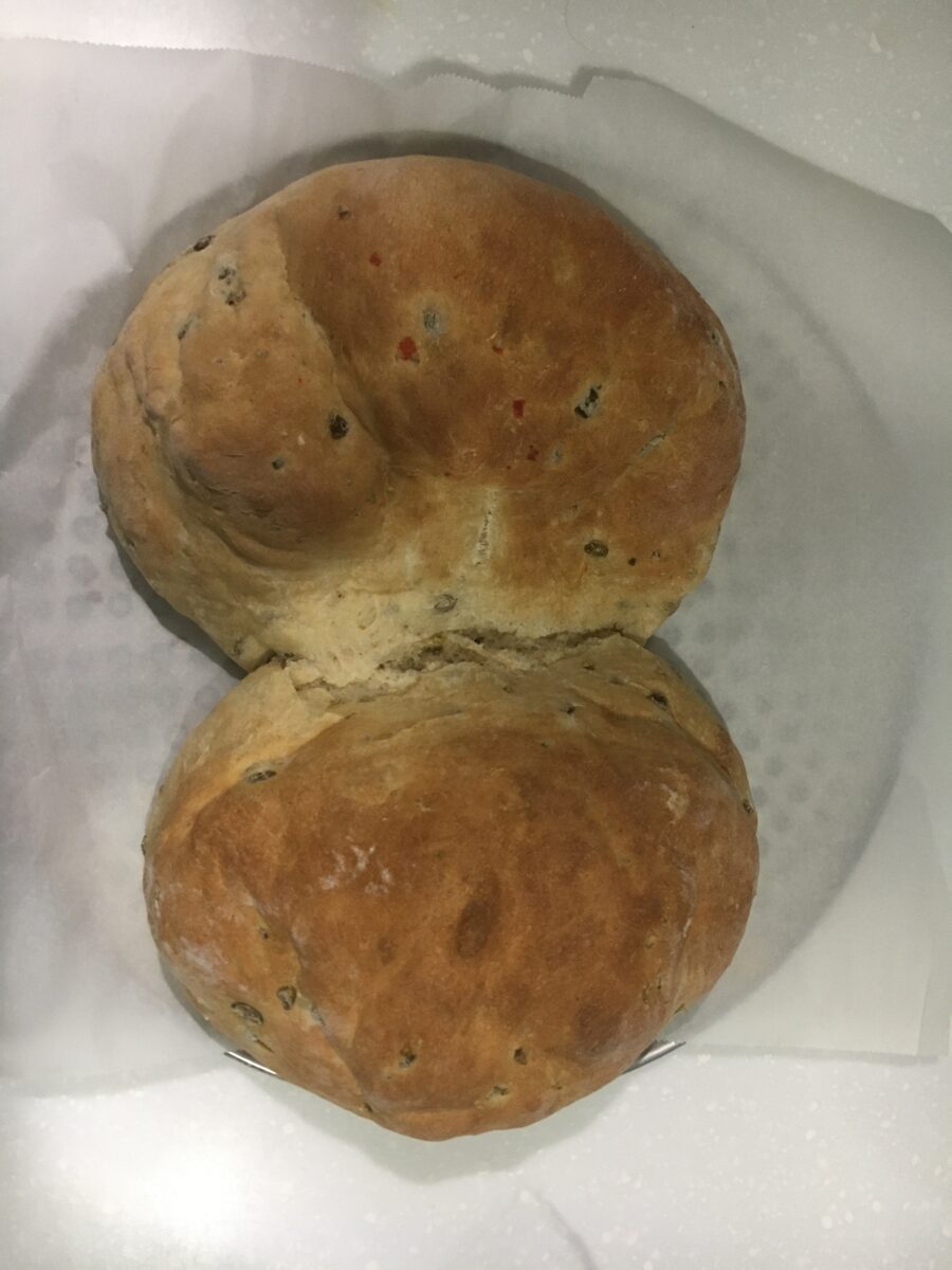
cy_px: 635
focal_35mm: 29
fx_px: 1063
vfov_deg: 61.7
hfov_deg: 48.2
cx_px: 476
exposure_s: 1/30
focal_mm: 4.15
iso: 160
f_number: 2.2
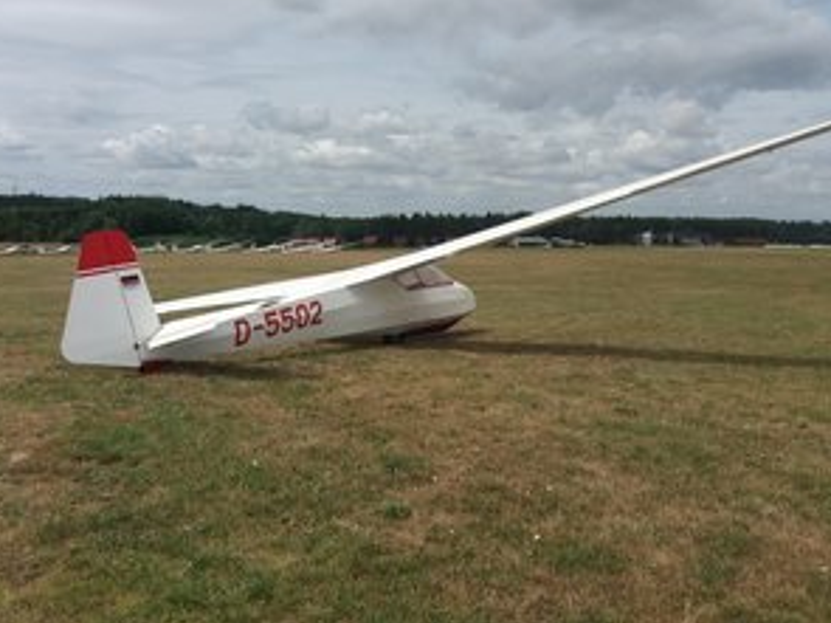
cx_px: 454
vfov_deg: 37.7
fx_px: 912
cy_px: 282
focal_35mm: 38
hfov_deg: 48.9
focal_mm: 3.7
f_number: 1.9
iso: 64
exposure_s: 1/2839
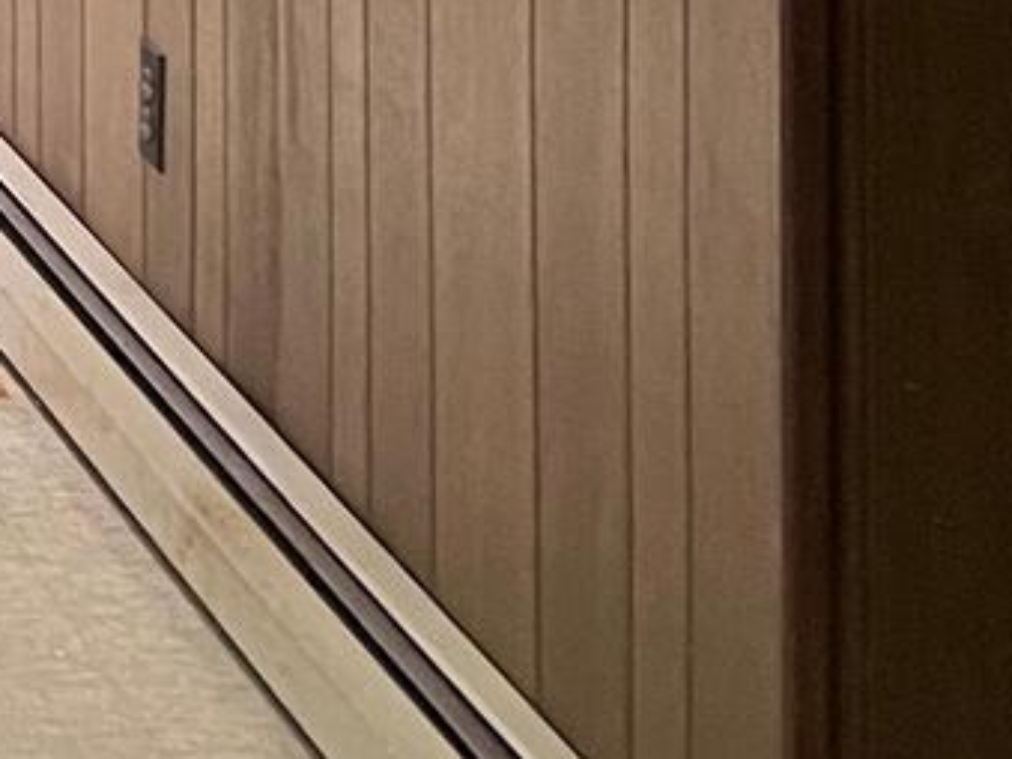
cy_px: -1222
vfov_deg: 8.4
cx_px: -1308
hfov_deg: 10.9
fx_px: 4588
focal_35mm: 157
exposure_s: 1/40
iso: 500
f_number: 1.5
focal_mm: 5.7
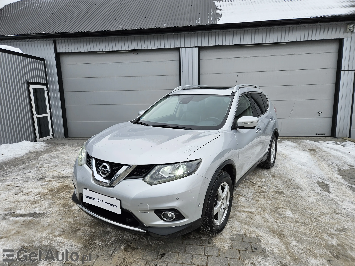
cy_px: 133
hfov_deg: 73.9
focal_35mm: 23
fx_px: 236
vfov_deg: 58.9
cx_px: 178
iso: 25
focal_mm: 5.4
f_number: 1.8
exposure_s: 1/453
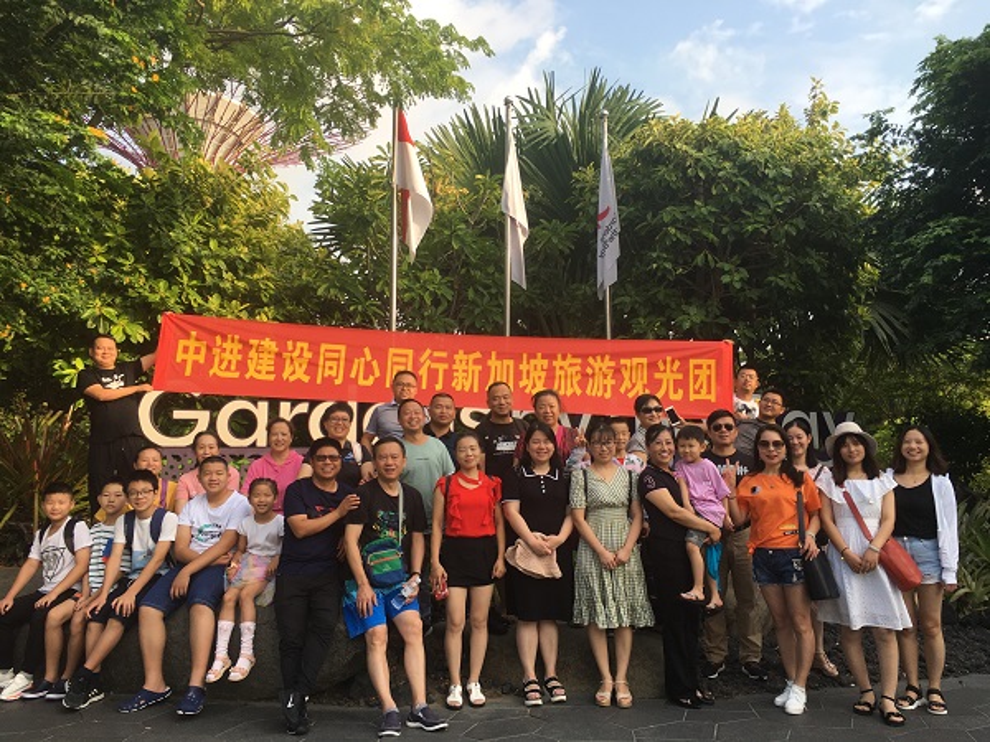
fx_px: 829
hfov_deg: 61.7
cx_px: 495
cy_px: 371
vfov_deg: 48.2
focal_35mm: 29
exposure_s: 1/460
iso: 25
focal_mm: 4.15
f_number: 2.2
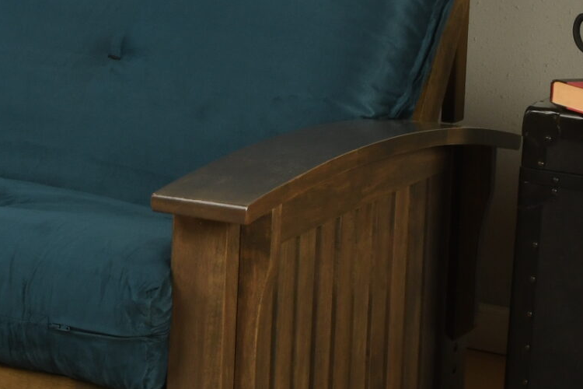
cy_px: 53
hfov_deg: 12.4
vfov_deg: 8.6
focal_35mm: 159
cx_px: -253
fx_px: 2570
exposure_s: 1/250
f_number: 16
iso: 400
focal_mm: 31
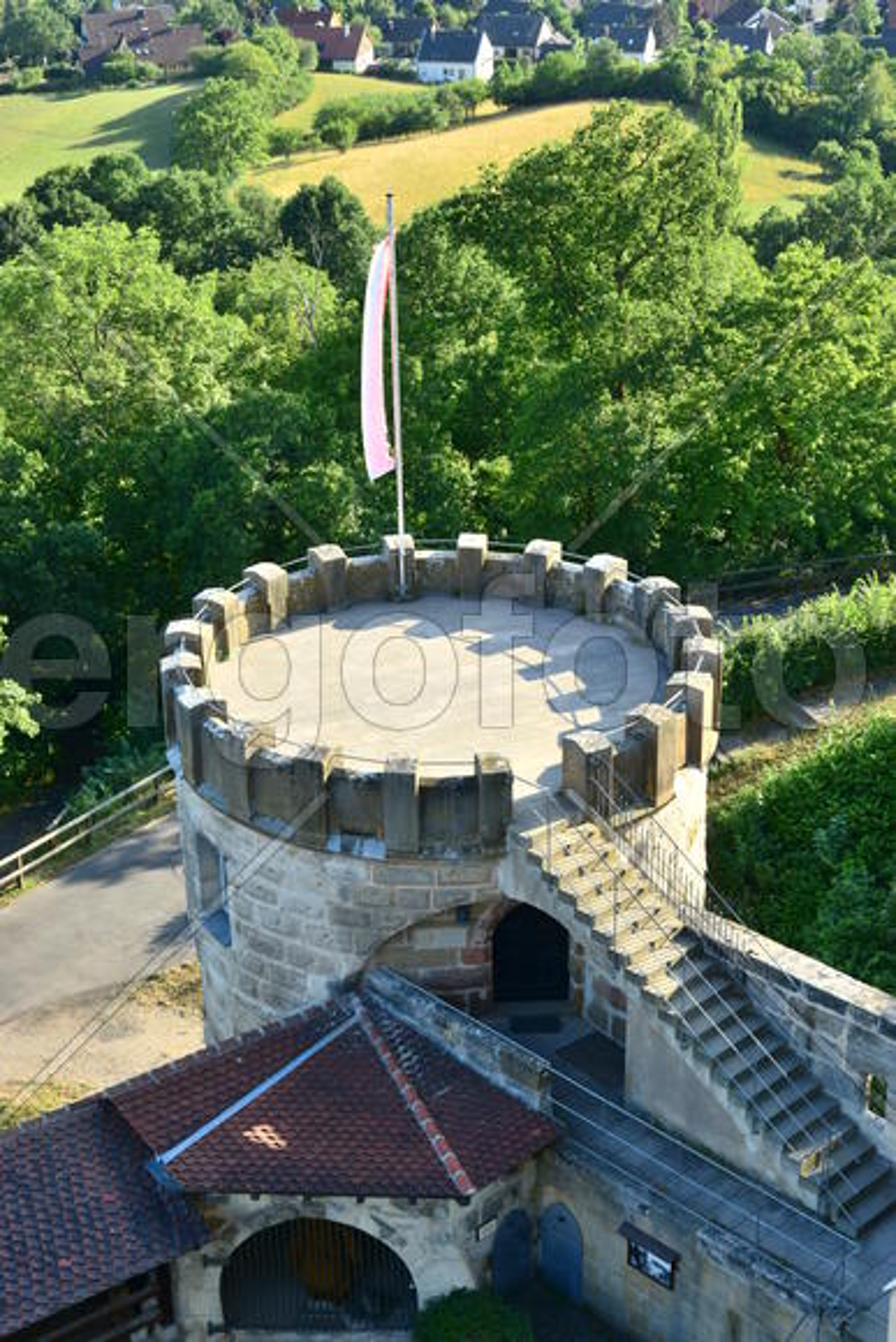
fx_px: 2350
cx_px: 448
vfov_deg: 31.9
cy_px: 671
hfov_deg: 21.6
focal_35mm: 63
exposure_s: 1/50
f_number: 9
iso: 100
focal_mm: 42
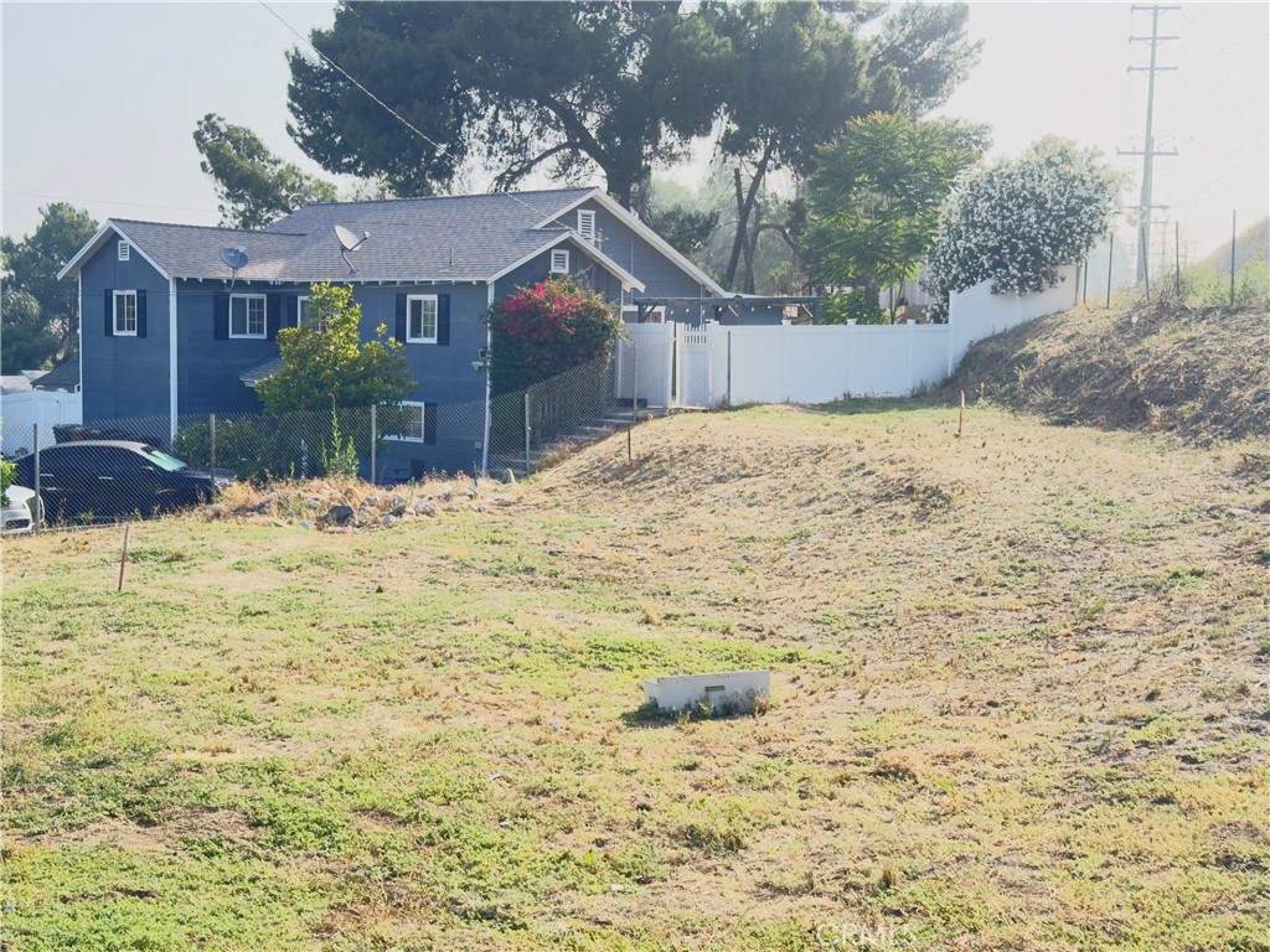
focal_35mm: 48
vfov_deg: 30.3
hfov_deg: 39.7
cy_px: 476
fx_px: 1761
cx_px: 635
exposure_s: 1/774
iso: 64
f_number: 1.78
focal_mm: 6.76
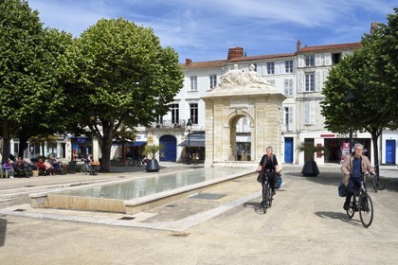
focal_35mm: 30
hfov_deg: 61.9
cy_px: 132
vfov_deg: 43.6
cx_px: 199
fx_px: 332
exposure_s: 1/400
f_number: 11
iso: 200
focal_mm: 30
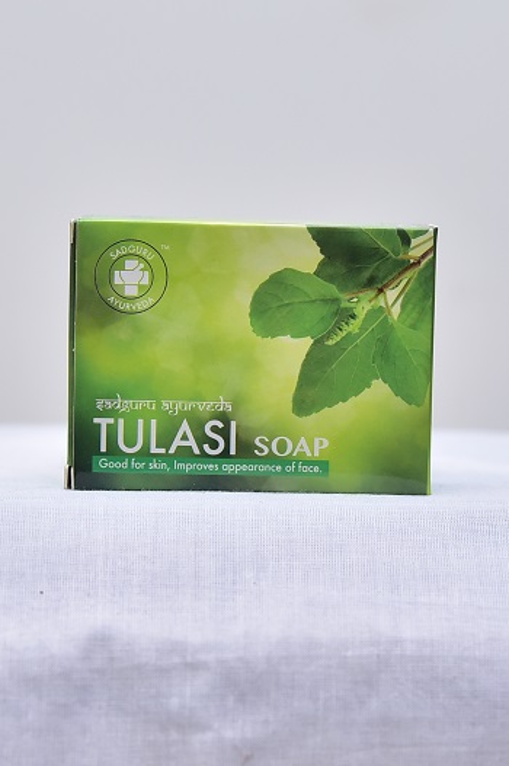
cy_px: 383
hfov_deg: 21.9
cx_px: 254
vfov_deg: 32.4
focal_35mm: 62
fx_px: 1317
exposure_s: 1/125
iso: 1250
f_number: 4
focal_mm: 62
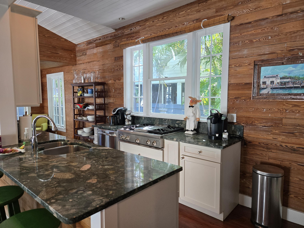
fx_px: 202
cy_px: 114
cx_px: 152
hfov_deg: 73.9
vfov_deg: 58.9
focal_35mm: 23
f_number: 1.8
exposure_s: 1/120
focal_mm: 5.4
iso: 125
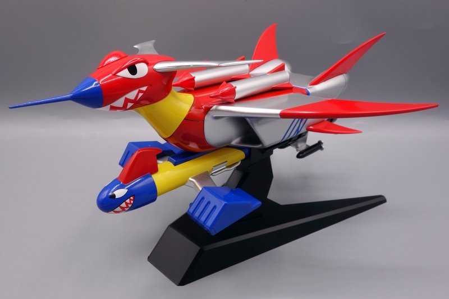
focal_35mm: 28
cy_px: 150
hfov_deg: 65.5
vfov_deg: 46.4
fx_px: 349
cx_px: 224
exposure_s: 1/20
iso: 125
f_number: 11
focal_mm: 10.4
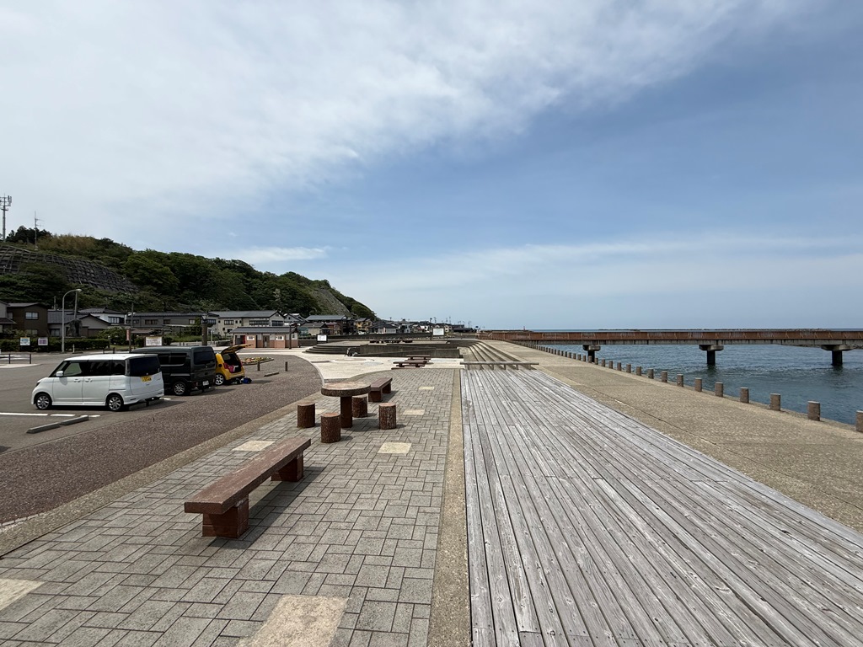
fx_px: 349
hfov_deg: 102.1
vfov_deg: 85.7
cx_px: 432
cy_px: 324
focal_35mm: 14
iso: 50
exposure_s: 1/3460
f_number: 2.2
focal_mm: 2.22
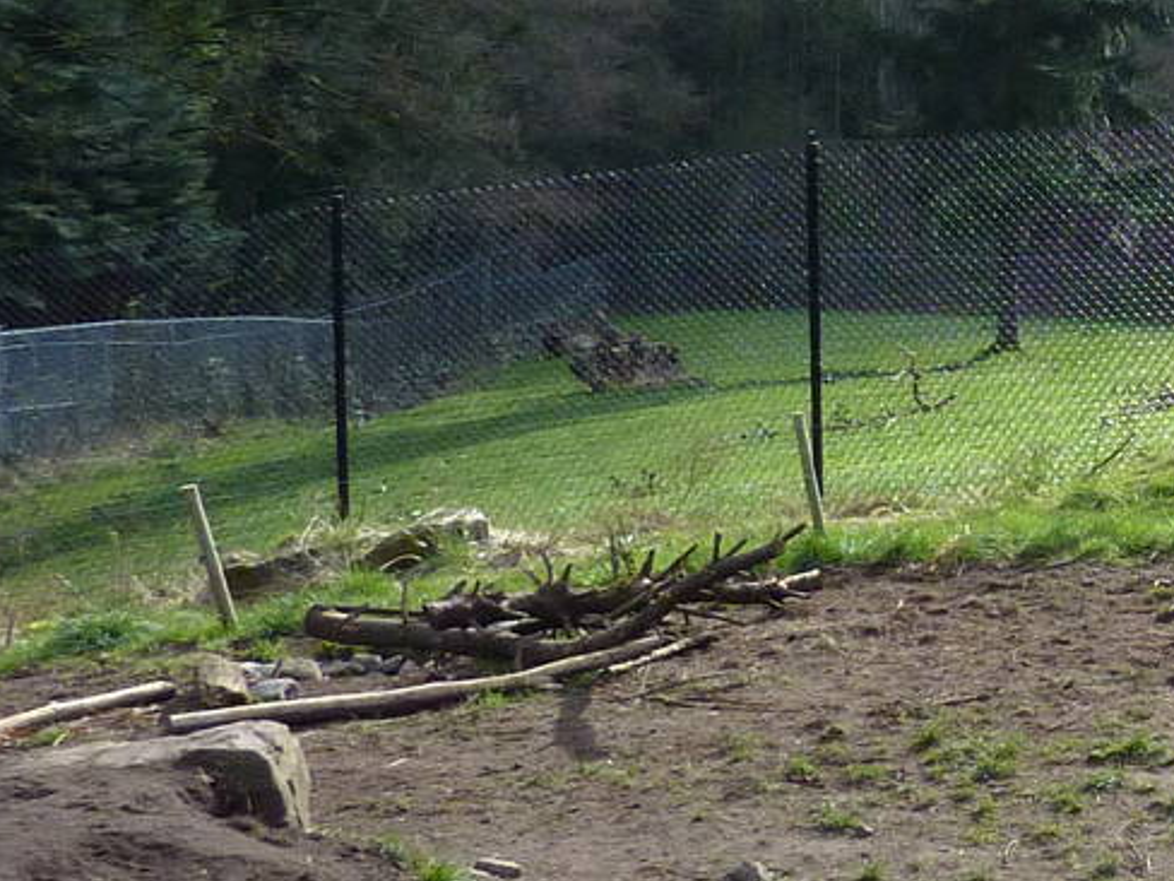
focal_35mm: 82
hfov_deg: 20.3
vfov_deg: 17.9
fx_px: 2781
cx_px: 1785
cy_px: 303
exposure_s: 1/500
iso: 200
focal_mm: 4.1
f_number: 3.3
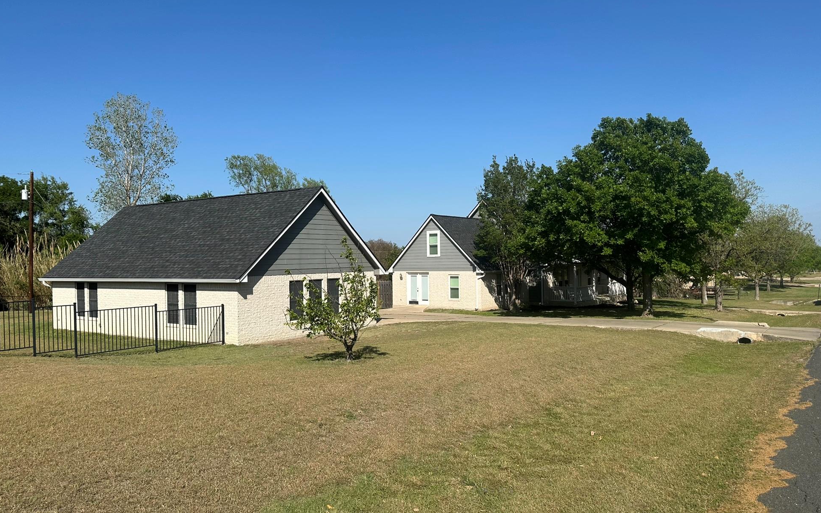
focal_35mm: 27
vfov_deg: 46.0
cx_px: 397
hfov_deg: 68.4
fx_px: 604
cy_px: 268
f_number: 1.78
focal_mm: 6.86
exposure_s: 1/5848
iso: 80
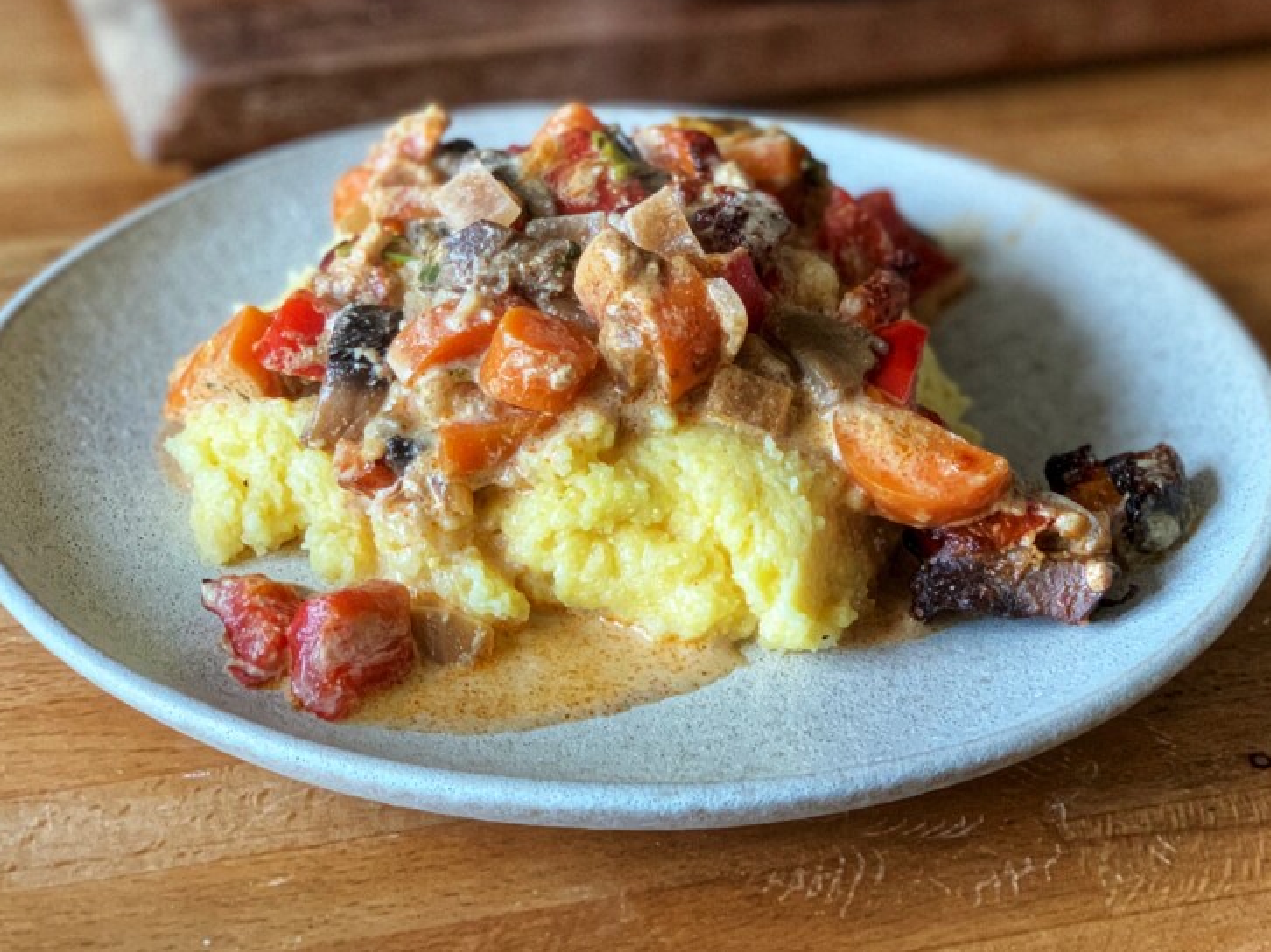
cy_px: 240
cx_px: 770
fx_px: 3157
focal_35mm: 86
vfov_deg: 17.1
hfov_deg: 22.7
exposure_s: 1/50
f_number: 2.4
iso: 160
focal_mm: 6
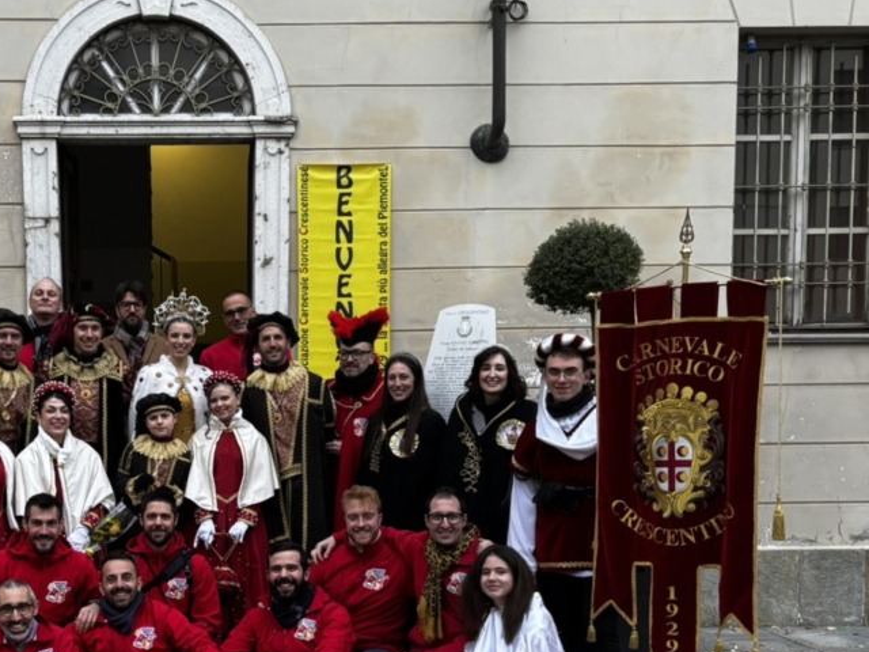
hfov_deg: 35.6
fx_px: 1305
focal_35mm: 52
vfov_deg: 27.7
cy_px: 474
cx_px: 174
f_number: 1.6
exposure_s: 1/72
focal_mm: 5.96
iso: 125
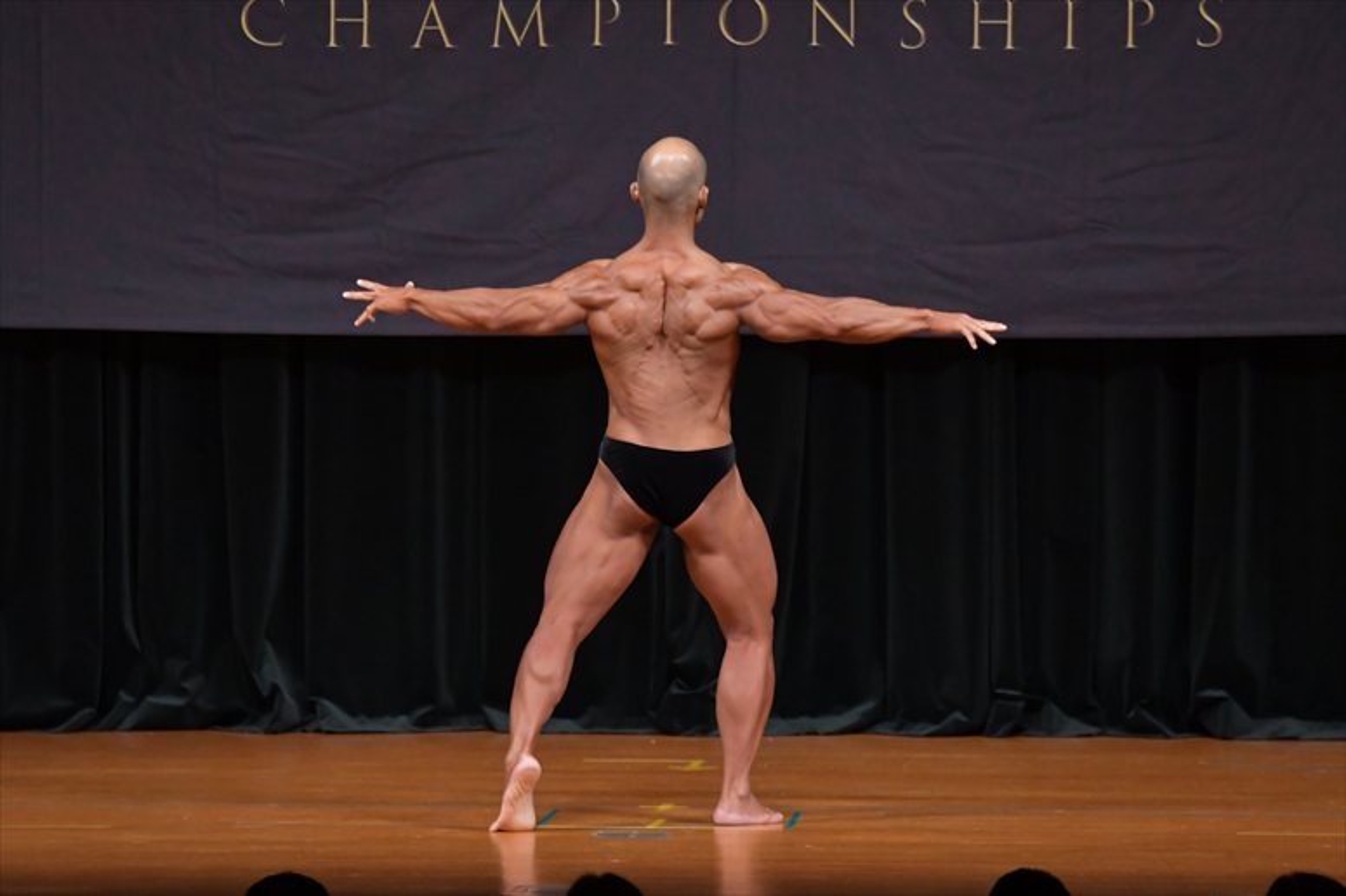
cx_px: 673
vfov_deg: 5.4
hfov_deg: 8.1
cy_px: 448
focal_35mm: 255
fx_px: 9530
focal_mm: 170
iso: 4000
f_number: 5.6
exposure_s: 1/400
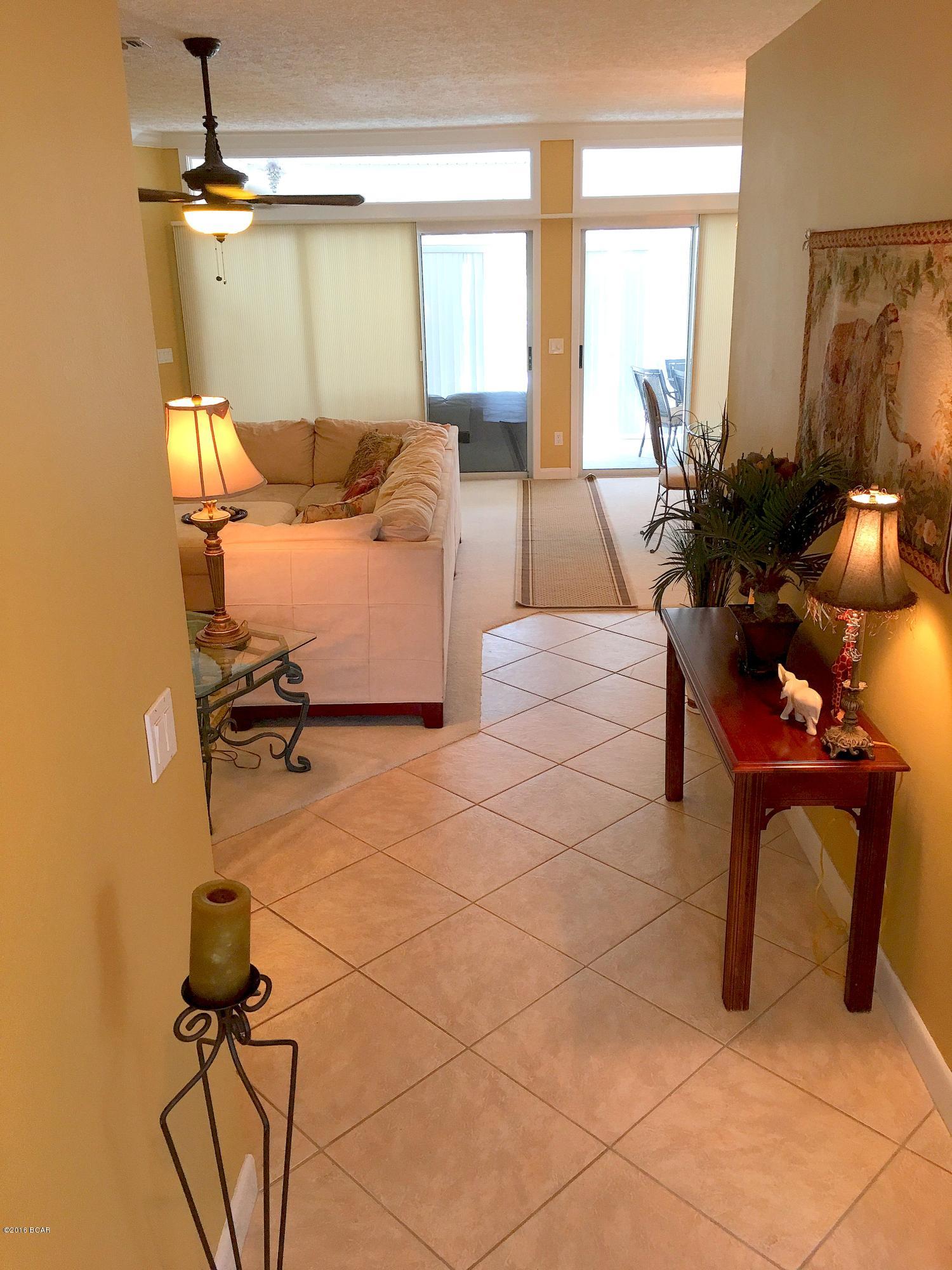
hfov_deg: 48.2
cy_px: 635
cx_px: 476
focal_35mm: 29
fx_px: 1063
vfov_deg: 61.7
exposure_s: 1/15
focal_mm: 4.15
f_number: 2.2
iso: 32
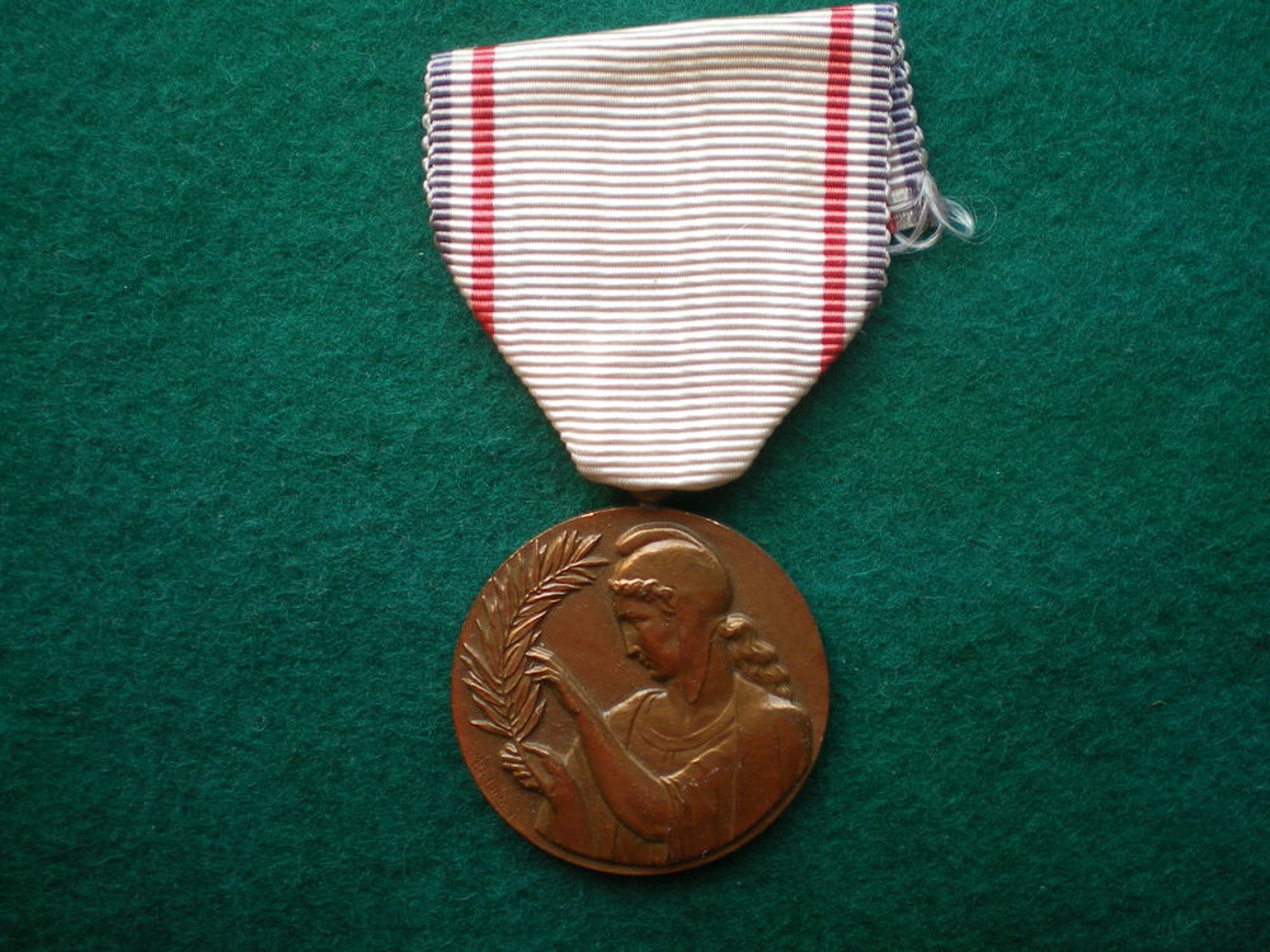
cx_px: 635
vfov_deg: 37.7
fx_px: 1394
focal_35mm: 38
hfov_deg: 49.0
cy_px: 476
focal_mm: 6.3
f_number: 3.1
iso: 100
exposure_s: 1/50
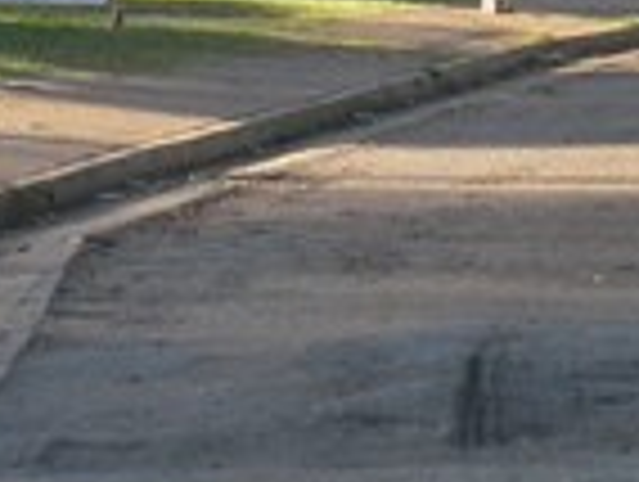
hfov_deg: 4.9
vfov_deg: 3.7
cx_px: 1170
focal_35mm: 399
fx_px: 7378
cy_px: 234
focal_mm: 15
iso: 100
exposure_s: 1/320
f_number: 4
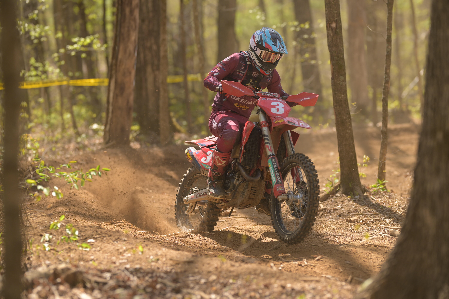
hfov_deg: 15.2
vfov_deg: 10.2
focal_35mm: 135
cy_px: 150
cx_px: 224
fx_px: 1684
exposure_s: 1/2500
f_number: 2
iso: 200
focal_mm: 135
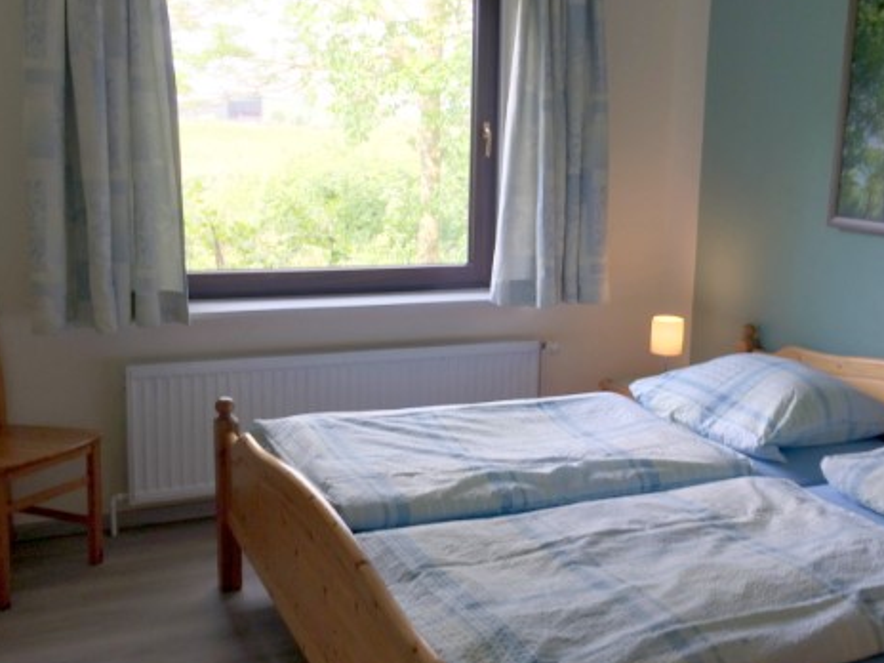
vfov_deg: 36.0
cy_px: 326
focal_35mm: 40
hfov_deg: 46.0
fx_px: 1021
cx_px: 598
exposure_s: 1/50
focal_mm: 4.15
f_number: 2.2
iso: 32
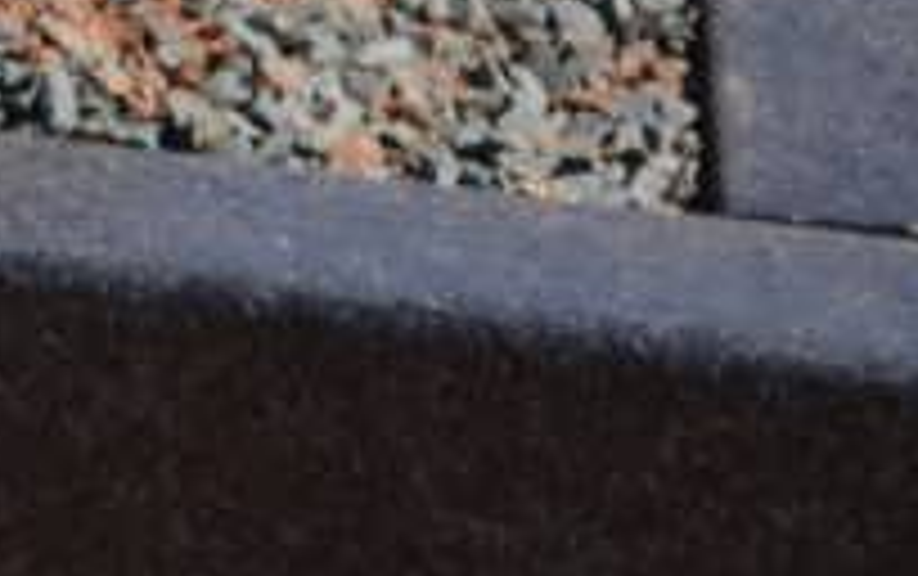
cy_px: 292
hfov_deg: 4.1
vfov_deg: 2.7
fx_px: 12373
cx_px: -1512
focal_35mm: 494
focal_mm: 55
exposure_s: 1/125
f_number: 5.6
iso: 110
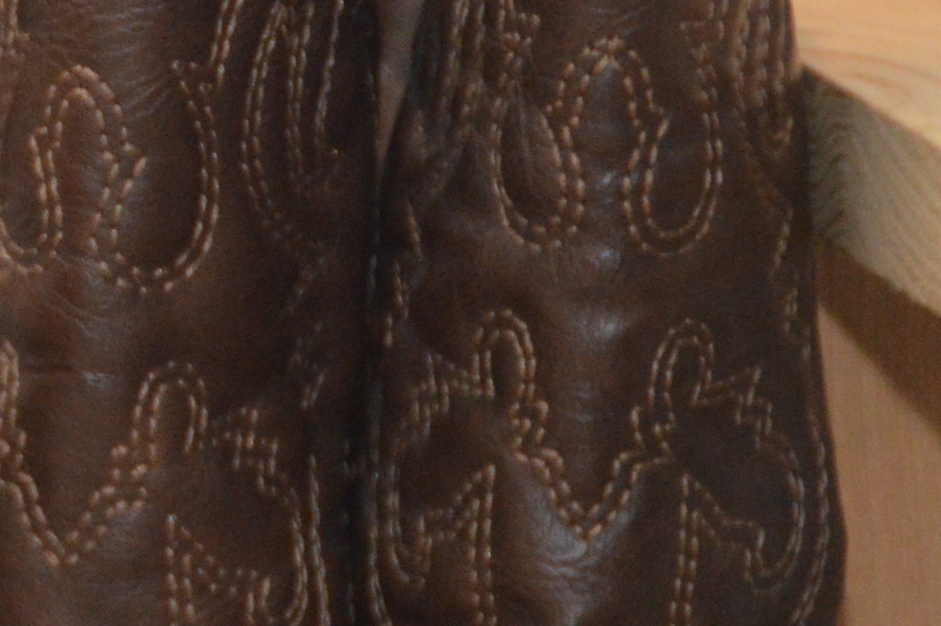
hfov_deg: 4.2
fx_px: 12744
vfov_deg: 2.8
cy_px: 425
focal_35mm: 488
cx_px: -784
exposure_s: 1/60
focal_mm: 82
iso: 2000
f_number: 5
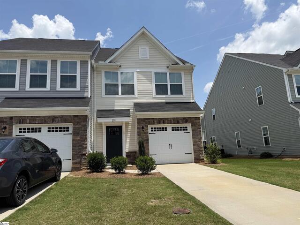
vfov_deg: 56.8
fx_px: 208
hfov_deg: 71.6
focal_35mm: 24
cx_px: 150
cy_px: 112
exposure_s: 1/6173
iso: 80
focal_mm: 6.76
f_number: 1.78
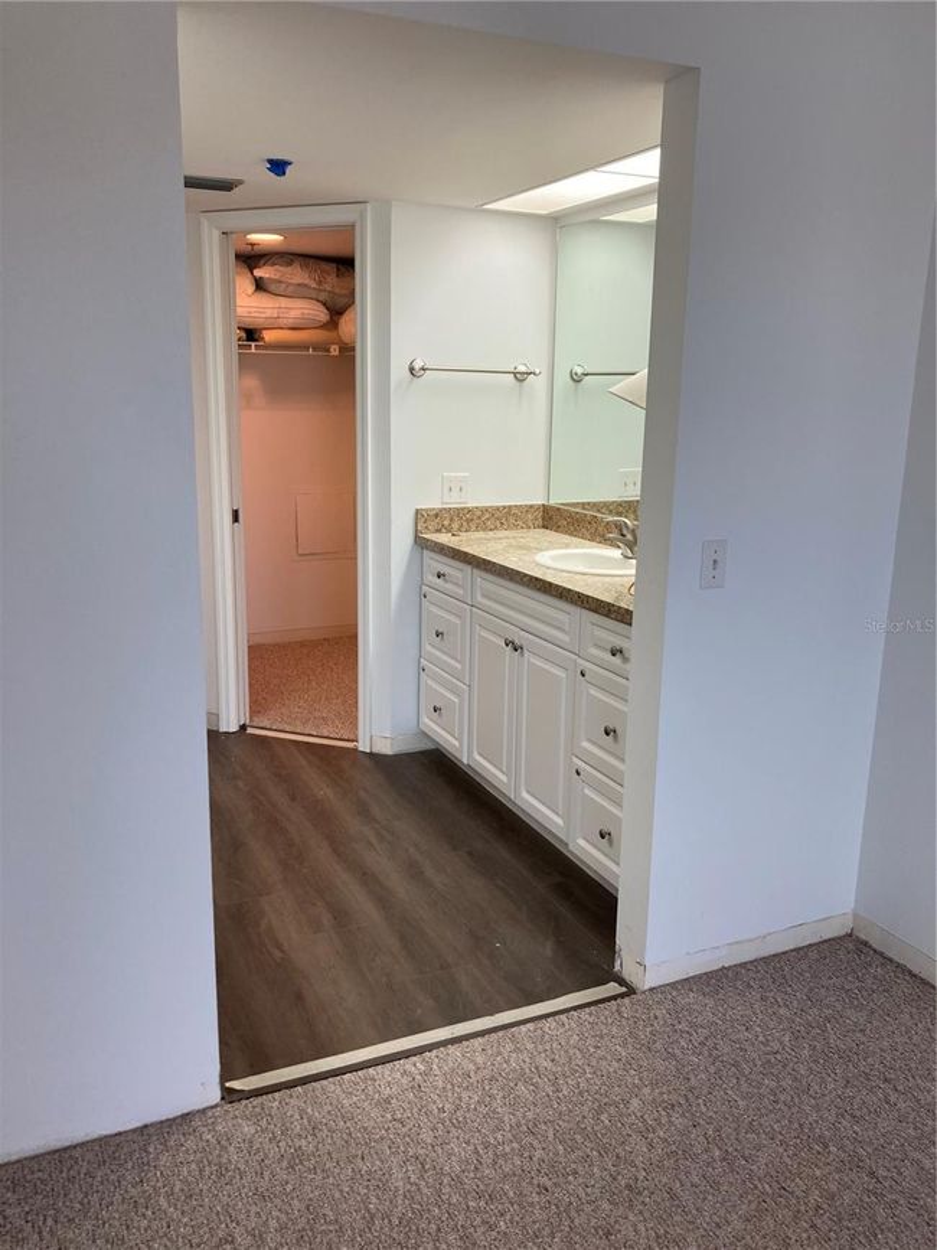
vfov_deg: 63.5
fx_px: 1011
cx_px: 468
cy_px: 625
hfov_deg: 49.7
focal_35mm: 28
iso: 50
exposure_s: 1/60
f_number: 1.8
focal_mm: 3.99
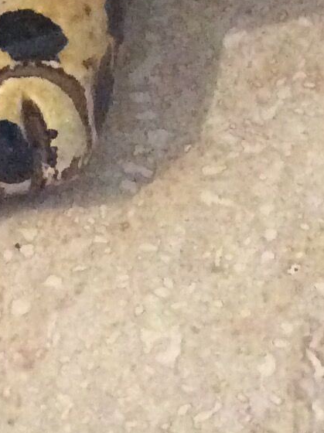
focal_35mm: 148
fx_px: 1850
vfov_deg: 12.4
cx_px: -61
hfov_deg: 9.9
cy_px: -305
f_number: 2.4
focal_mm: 3.3
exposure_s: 1/17
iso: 500
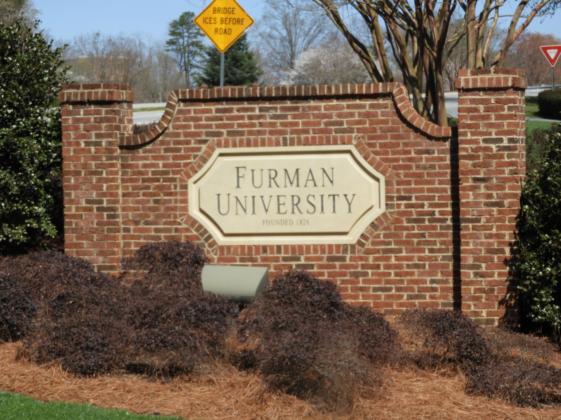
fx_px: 1864
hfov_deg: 17.1
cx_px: 280
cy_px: 210
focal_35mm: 115
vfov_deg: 12.9
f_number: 5
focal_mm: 20.6
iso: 100
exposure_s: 1/800
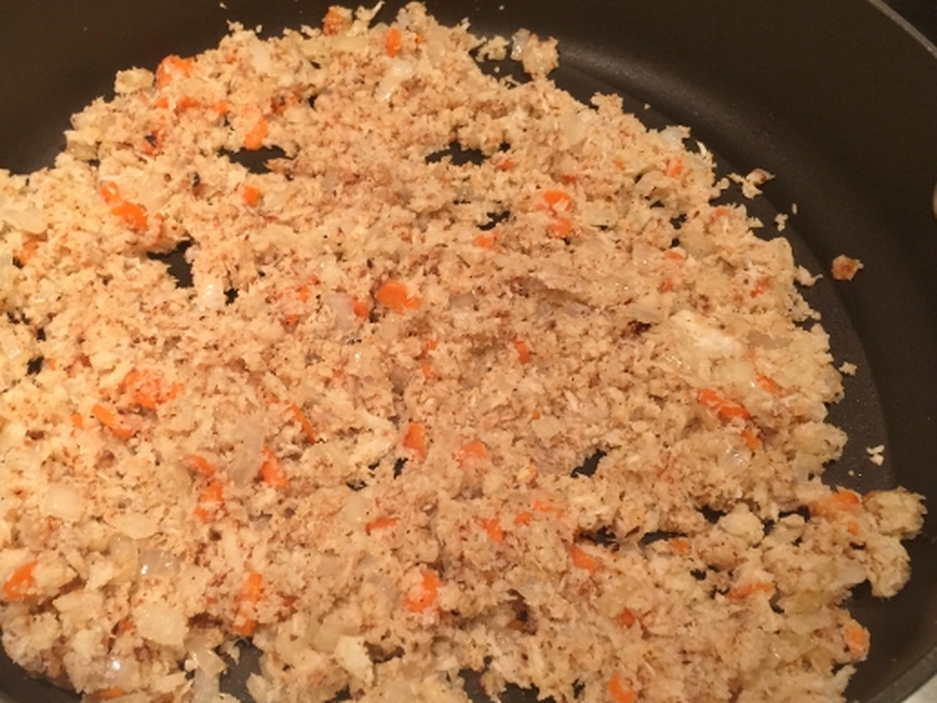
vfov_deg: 39.6
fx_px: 974
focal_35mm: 36
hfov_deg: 51.2
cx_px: 401
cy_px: 381
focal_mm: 4.15
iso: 40
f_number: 2.2
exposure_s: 1/15
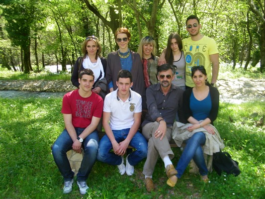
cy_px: 100
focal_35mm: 34
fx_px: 260
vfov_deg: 41.8
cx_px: 132
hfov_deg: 53.9
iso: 80
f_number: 3.6
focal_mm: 6
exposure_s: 1/100
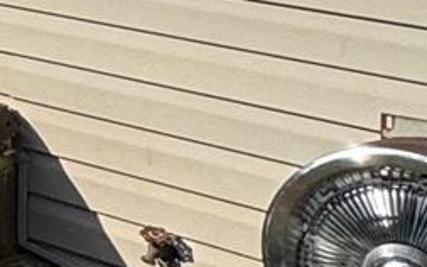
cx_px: -846
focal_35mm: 135
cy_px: -314
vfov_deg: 9.0
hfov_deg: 10.7
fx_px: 1571
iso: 50
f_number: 2.2
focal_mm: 2.22
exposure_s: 1/2208
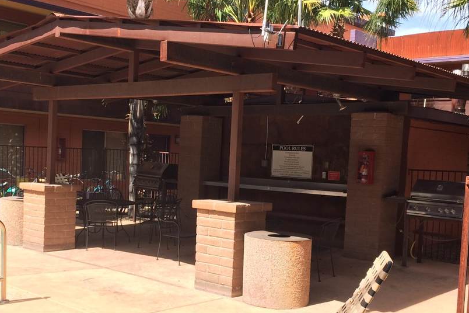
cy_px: 194
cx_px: 200
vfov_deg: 28.0
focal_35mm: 48
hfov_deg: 41.0
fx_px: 625
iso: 32
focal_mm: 4.15
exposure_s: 1/838
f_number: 2.2
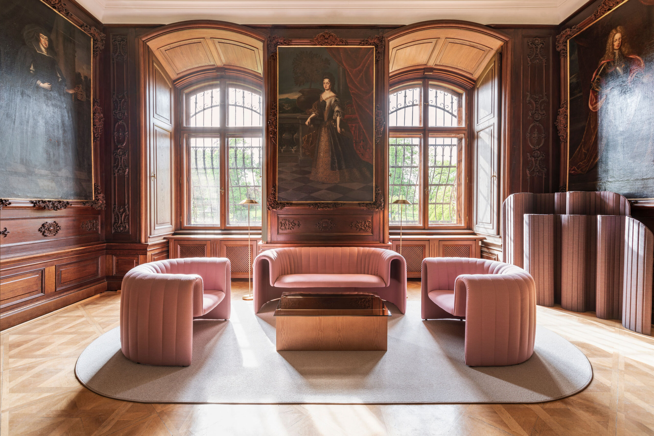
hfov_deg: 93.3
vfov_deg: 70.4
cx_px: 327
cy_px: 218
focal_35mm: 17
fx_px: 309
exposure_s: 1.3
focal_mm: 17
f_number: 8
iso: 100
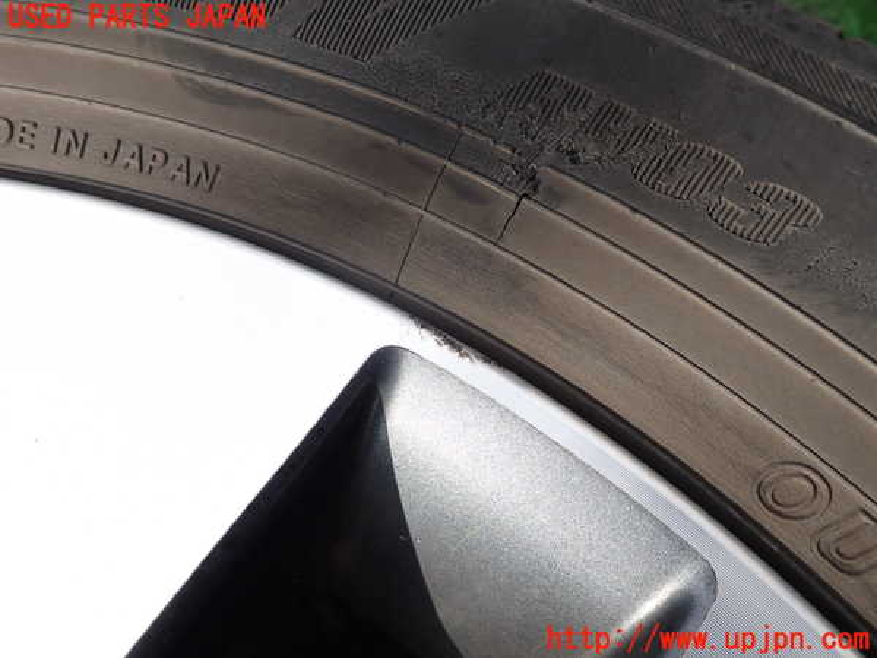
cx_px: 438
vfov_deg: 46.8
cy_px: 329
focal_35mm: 30
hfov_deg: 60.0
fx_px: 760
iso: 100
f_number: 3.2
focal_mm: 5.4
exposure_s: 1/500
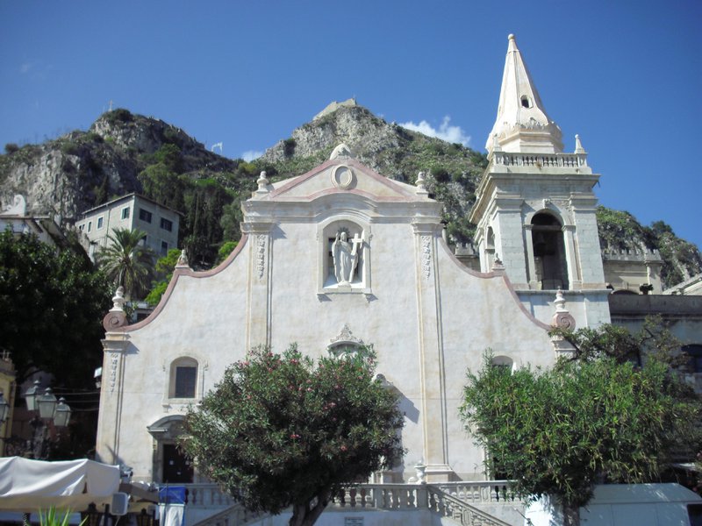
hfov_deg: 49.0
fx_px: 771
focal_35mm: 38
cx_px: 351
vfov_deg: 37.7
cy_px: 263
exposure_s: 1/250
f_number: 8
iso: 100
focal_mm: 6.2
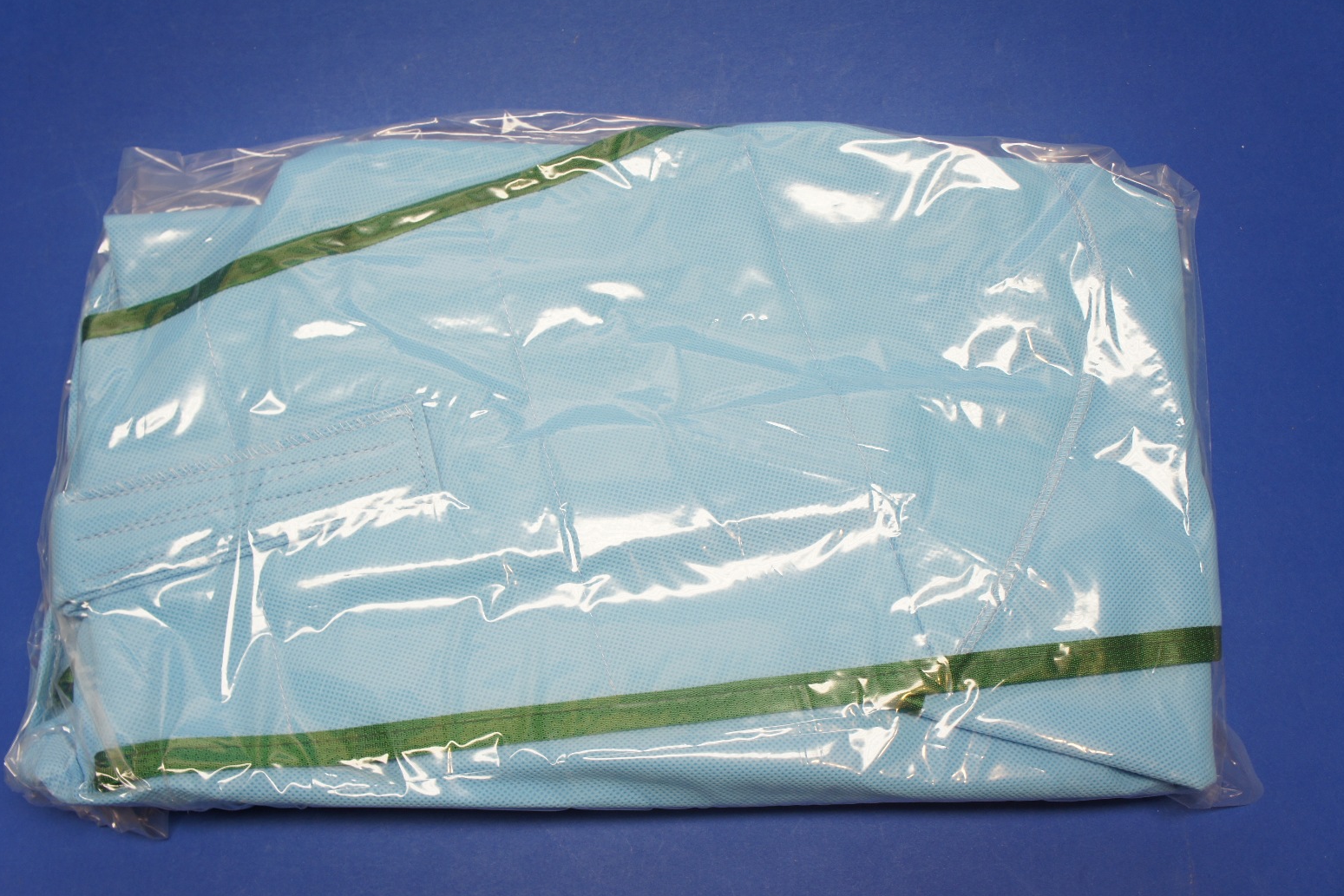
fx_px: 1214
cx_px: 658
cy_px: 457
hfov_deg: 57.9
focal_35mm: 33
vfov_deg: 40.5
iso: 200
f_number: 5.6
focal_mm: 21
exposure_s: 1/20
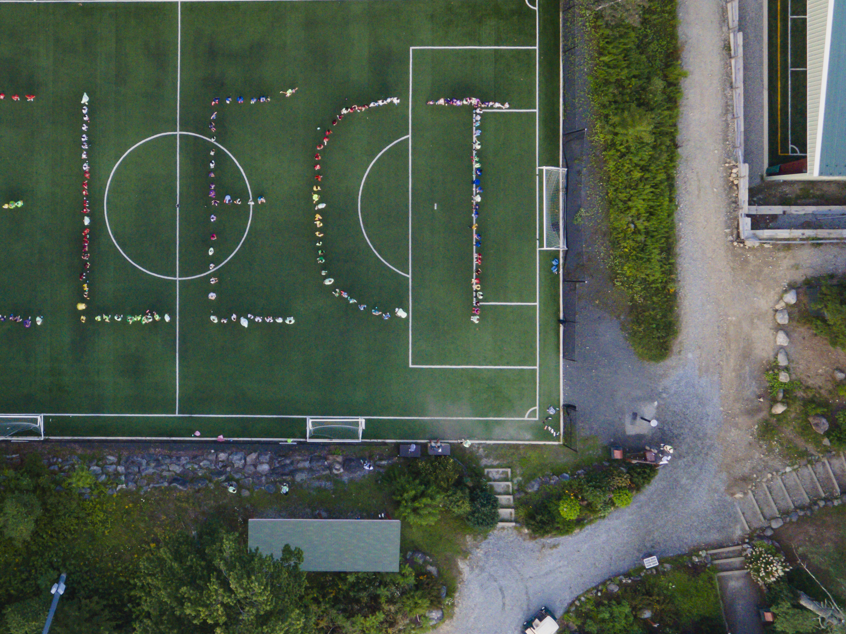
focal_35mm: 46
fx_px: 1124
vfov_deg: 31.2
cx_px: 165
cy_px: 188
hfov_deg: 39.6
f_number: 2.8
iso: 400
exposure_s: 1/120
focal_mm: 4.5
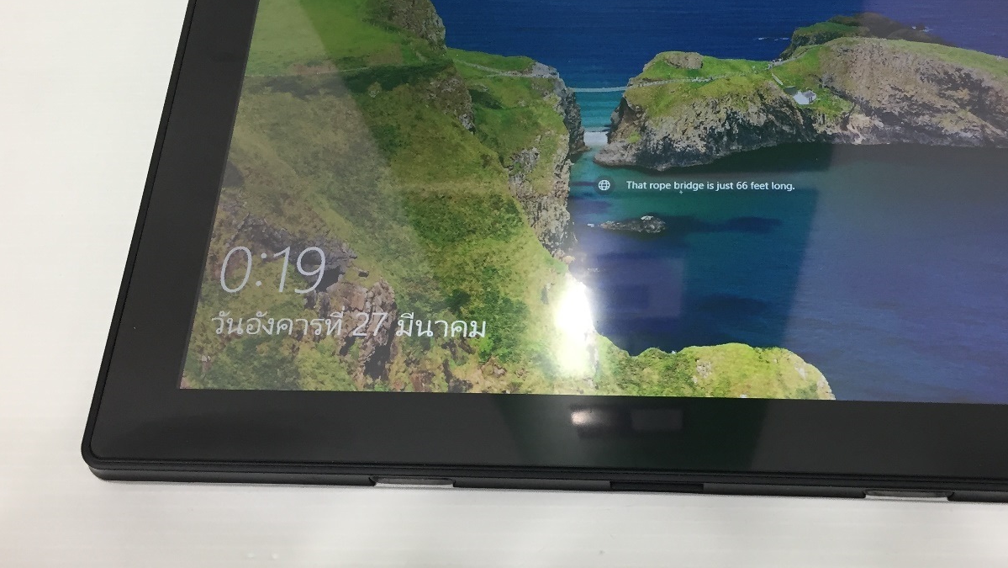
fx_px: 1150
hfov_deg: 47.1
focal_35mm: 43
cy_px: 174
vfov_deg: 27.5
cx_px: 604
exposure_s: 1/33
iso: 100
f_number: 2.2
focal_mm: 4.15
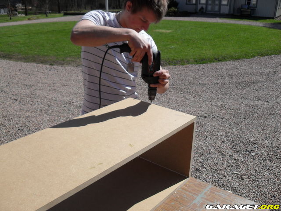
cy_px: 106
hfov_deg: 52.6
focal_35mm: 35
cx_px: 140
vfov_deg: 40.7
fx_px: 284
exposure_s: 1/180
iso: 100
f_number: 8.9
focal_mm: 6.2
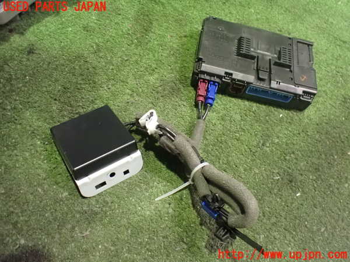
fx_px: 303
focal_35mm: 30
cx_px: 175
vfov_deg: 46.8
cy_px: 131
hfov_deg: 60.0
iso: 1600
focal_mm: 5.4
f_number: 2.3
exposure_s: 1/30
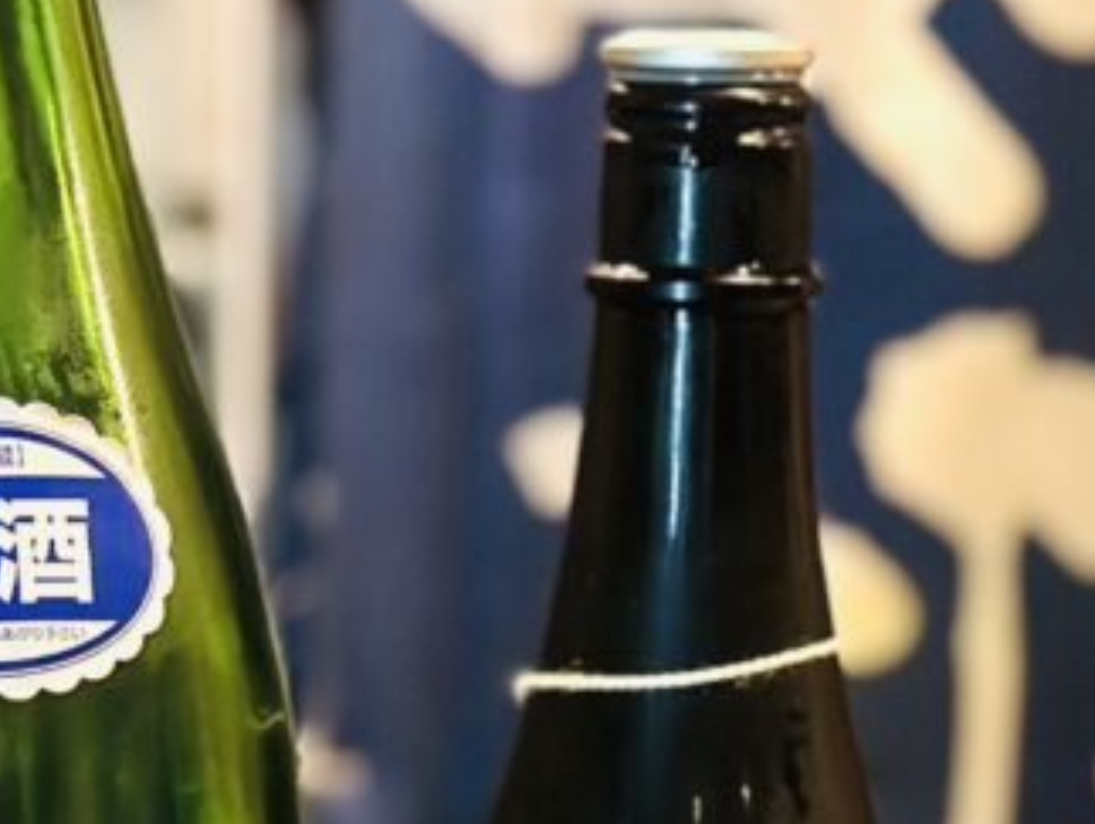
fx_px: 6017
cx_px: 366
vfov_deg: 7.7
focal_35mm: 190
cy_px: 1163
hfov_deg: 10.4
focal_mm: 6.86
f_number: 1.78
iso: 500
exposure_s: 1/40
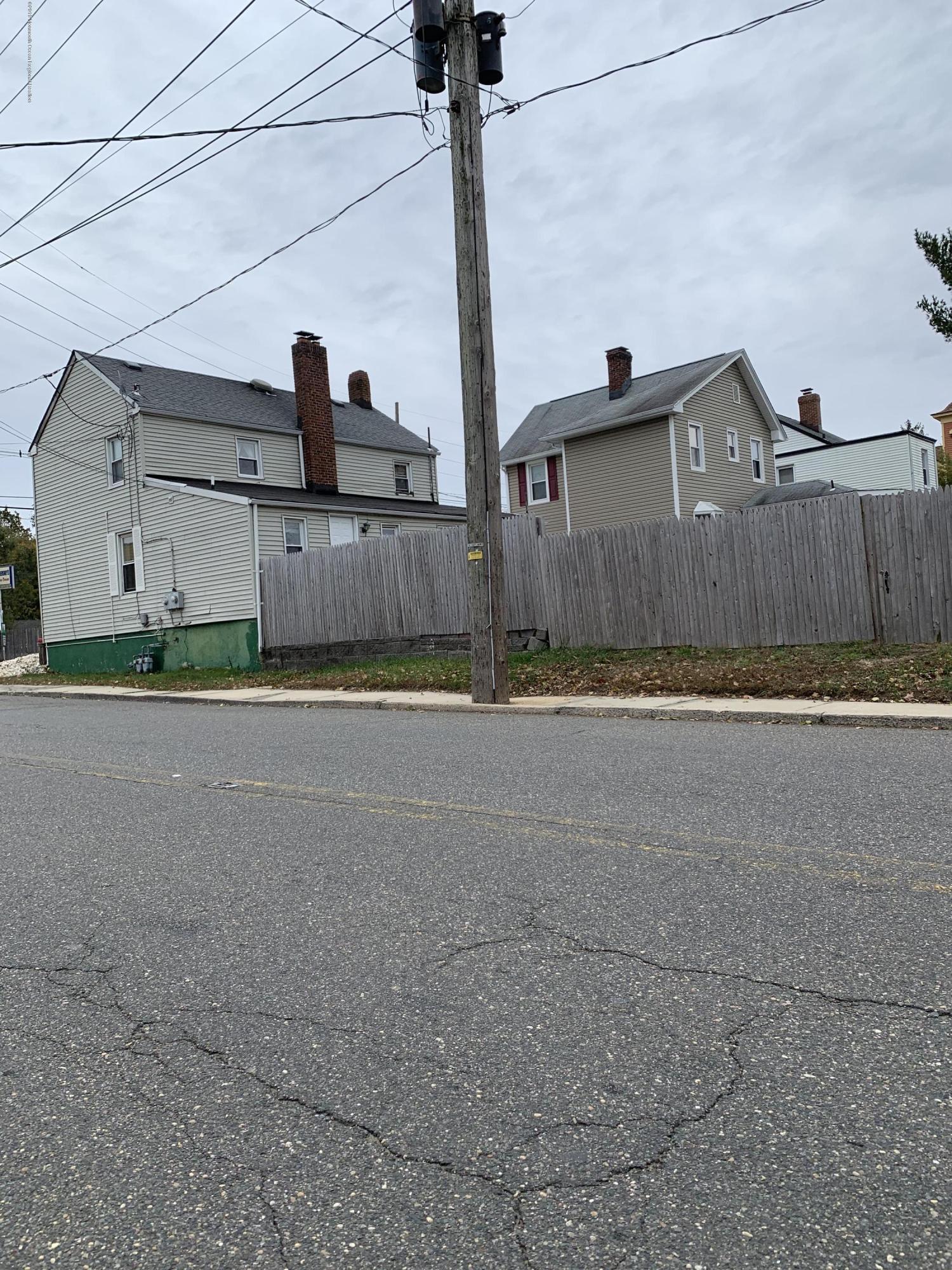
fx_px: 953
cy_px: 635
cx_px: 476
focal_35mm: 26
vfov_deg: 67.3
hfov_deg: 53.1
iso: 25
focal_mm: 4.25
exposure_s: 1/1314
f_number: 1.8
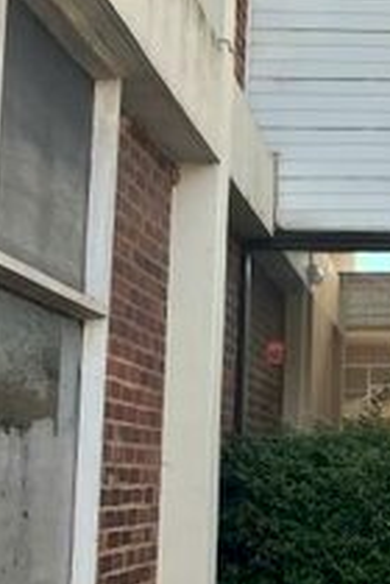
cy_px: 210
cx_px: 691
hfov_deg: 12.9
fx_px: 1576
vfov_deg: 21.0
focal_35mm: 97
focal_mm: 3.99
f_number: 1.8
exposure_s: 1/176
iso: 25
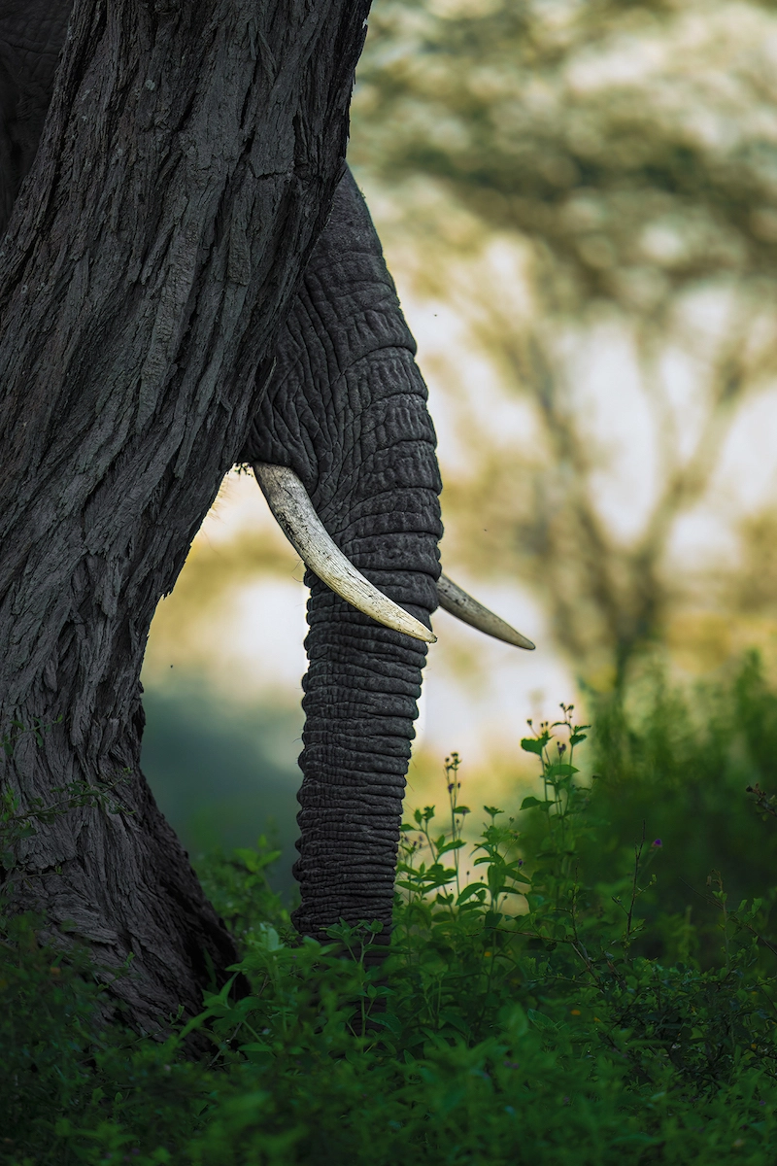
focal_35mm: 400
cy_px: 583
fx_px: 12949
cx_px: 388
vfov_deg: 5.2
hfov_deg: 3.4
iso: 320
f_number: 2.8
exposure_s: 1/500
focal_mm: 400
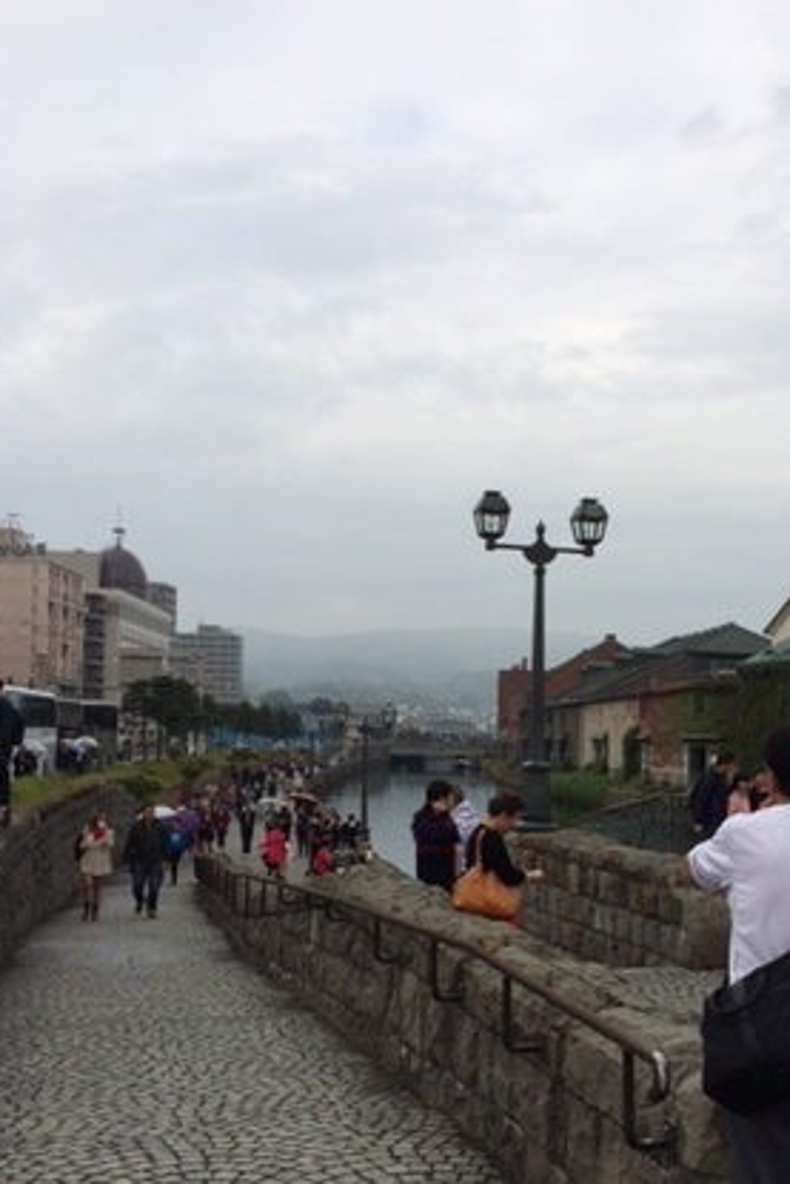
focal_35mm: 40
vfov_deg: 48.1
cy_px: 723
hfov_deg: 33.0
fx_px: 1315
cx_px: 549
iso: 40
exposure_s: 1/2564
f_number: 2.2
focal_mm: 4.12
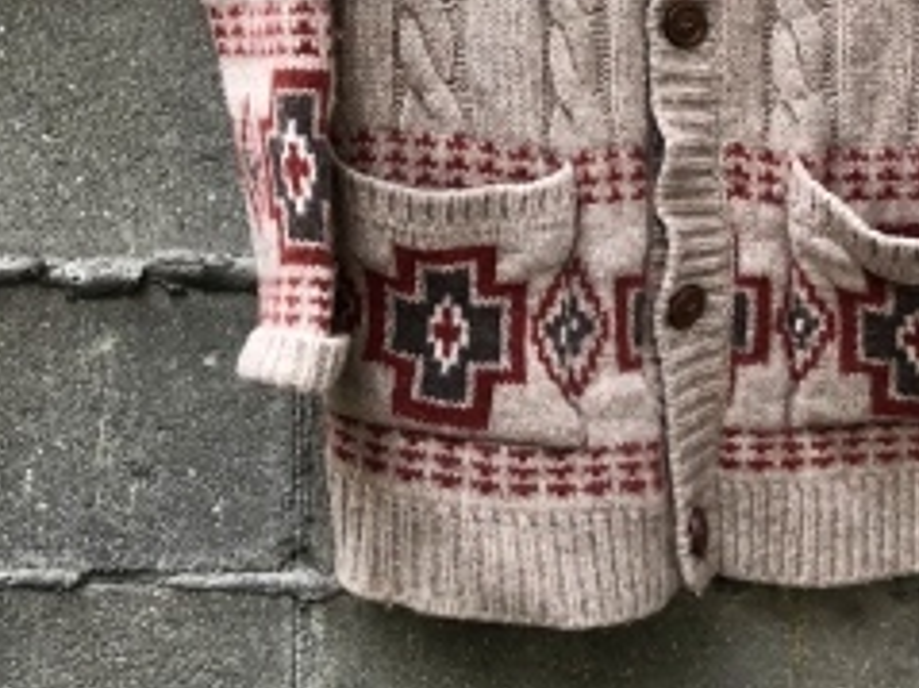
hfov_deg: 23.7
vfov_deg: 17.1
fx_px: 2176
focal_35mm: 82
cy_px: -163
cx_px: 265
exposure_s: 1/40
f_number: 1.8
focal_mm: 3.99
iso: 32
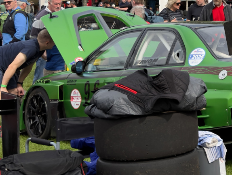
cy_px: 56
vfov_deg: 13.7
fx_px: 724
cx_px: 362
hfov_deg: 16.4
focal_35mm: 108
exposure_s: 1/3717
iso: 64
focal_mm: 6.8
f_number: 1.8
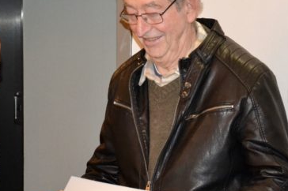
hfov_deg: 15.8
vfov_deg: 10.5
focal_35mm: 130
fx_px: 1039
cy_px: 81
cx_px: 100
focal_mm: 45
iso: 3200
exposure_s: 1/60
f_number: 4.8
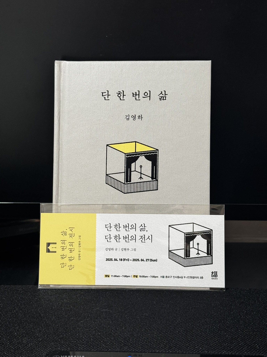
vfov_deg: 39.7
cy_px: 178
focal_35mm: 48
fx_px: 494
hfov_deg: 30.3
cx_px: 134
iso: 200
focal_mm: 6.76
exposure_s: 1/60
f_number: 1.78
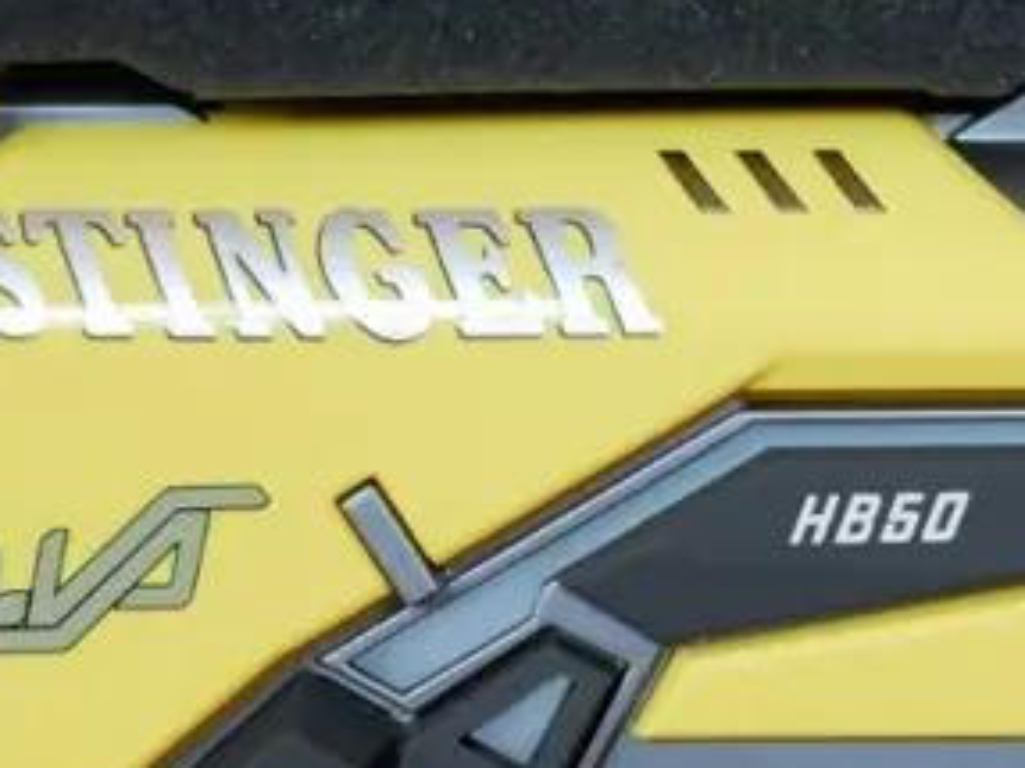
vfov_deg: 8.9
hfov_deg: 12.0
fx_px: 4854
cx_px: 882
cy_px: 929
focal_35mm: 164
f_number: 4.3
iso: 1000
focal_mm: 23
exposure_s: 1/60
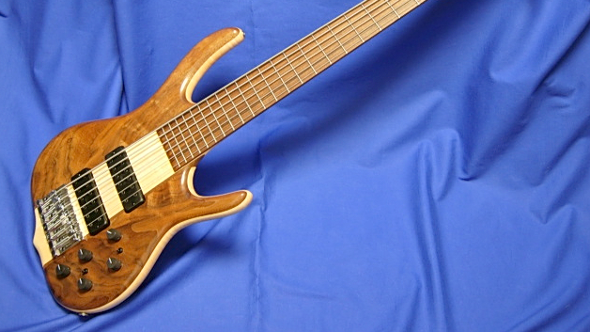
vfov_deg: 29.5
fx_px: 626
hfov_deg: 50.5
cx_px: 298
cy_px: 107
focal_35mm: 40
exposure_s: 1/4
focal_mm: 7.5
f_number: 2.7
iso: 122
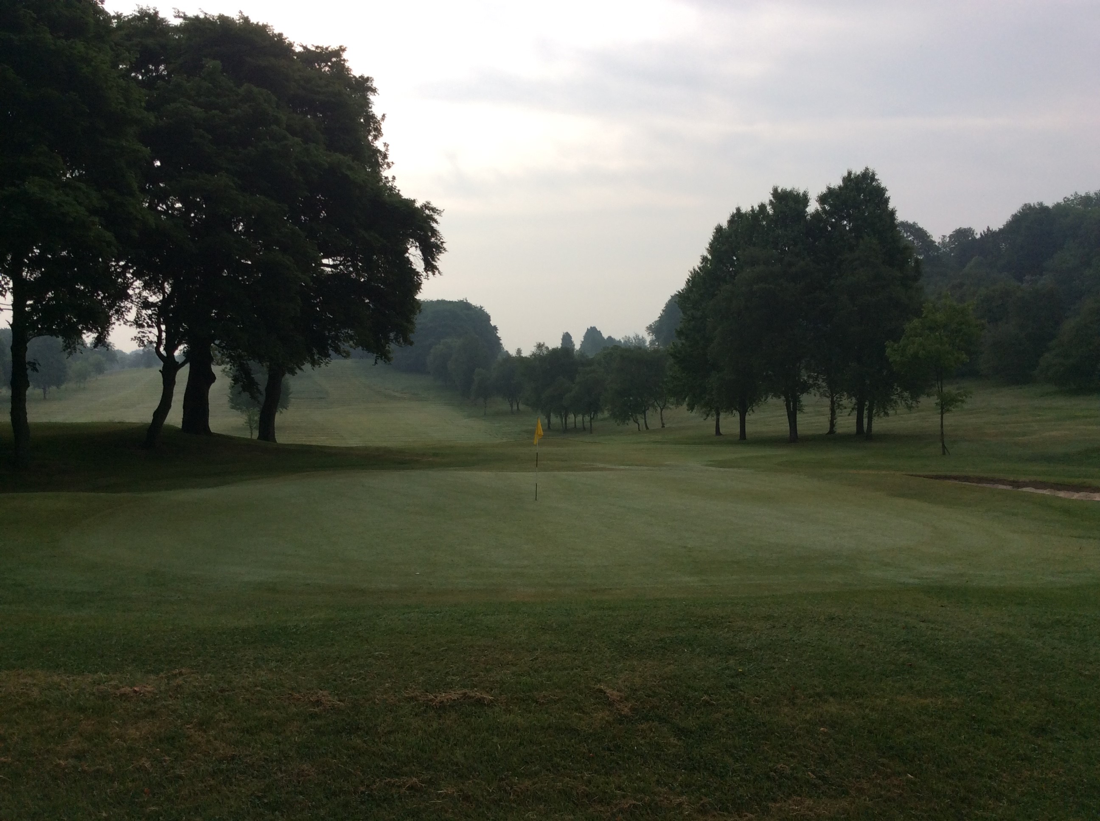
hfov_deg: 56.9
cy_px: 410
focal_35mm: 32
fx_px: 1015
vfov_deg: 44.1
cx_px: 550
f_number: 2.4
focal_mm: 3.3
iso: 32
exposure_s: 1/1506
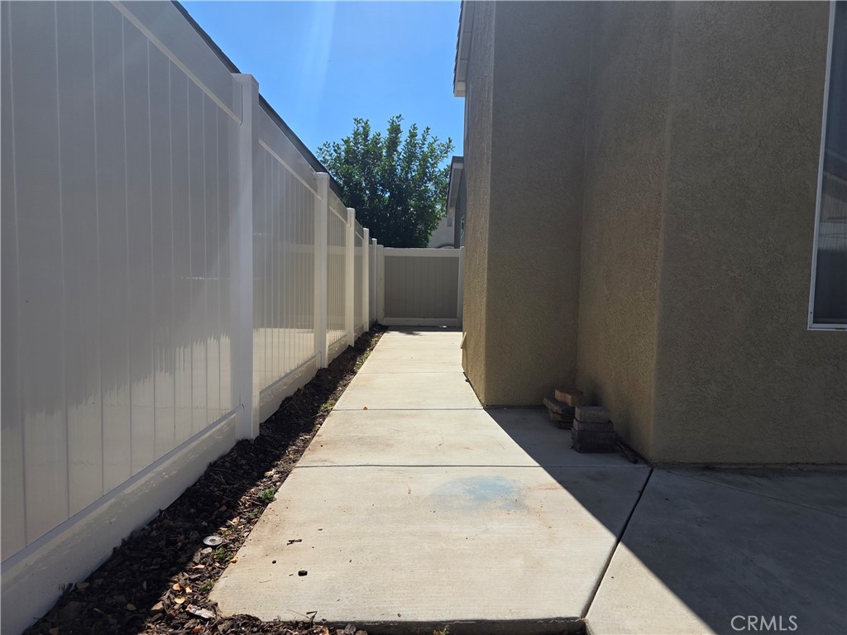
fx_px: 563
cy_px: 318
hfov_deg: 73.9
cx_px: 424
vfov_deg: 58.9
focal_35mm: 23
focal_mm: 6.3
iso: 80
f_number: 1.7
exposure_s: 1/7626
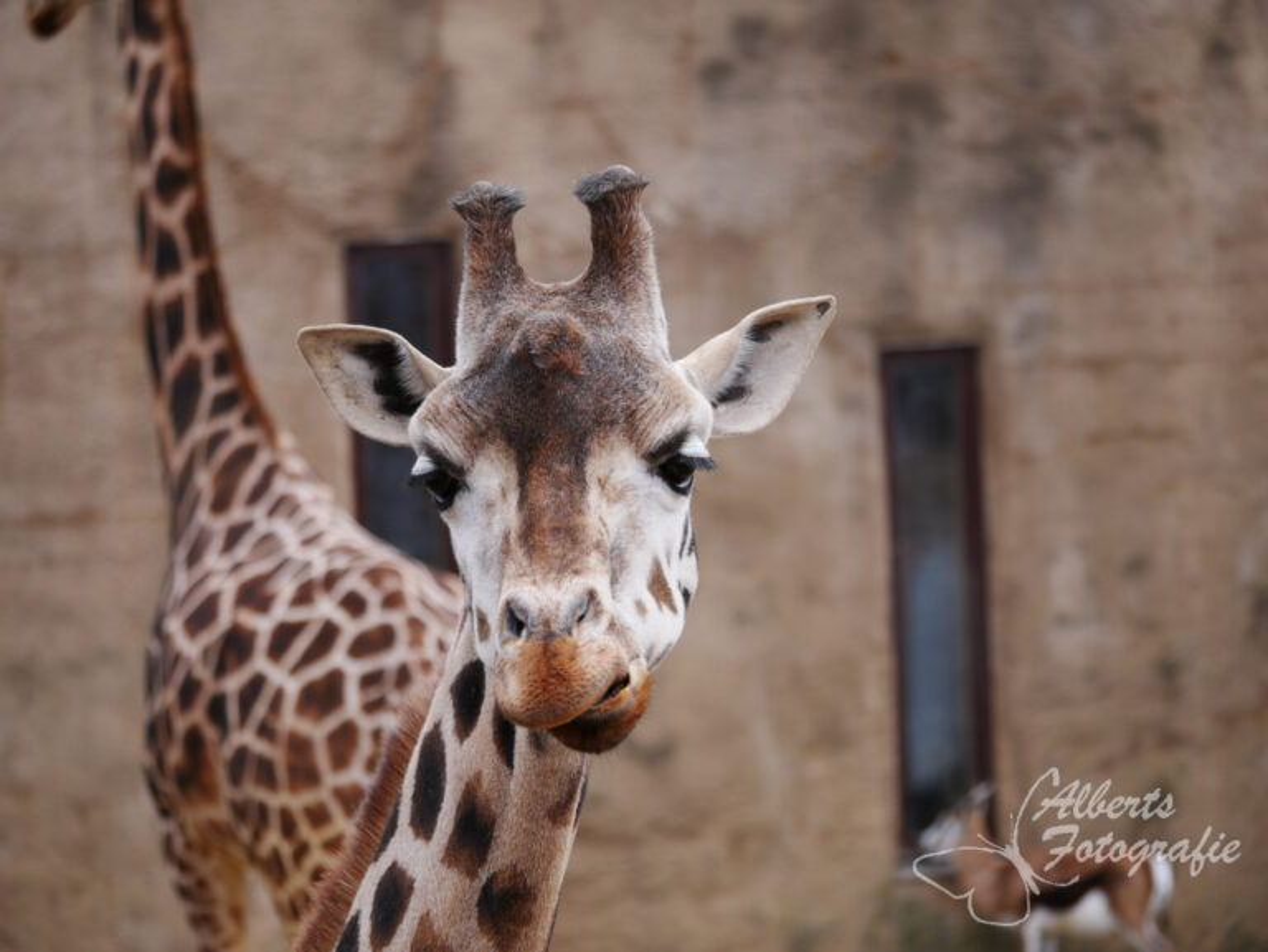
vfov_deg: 7.4
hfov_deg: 9.9
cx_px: 634
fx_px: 7331
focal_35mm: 200
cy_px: 476
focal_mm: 100
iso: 200
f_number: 4
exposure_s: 1/500
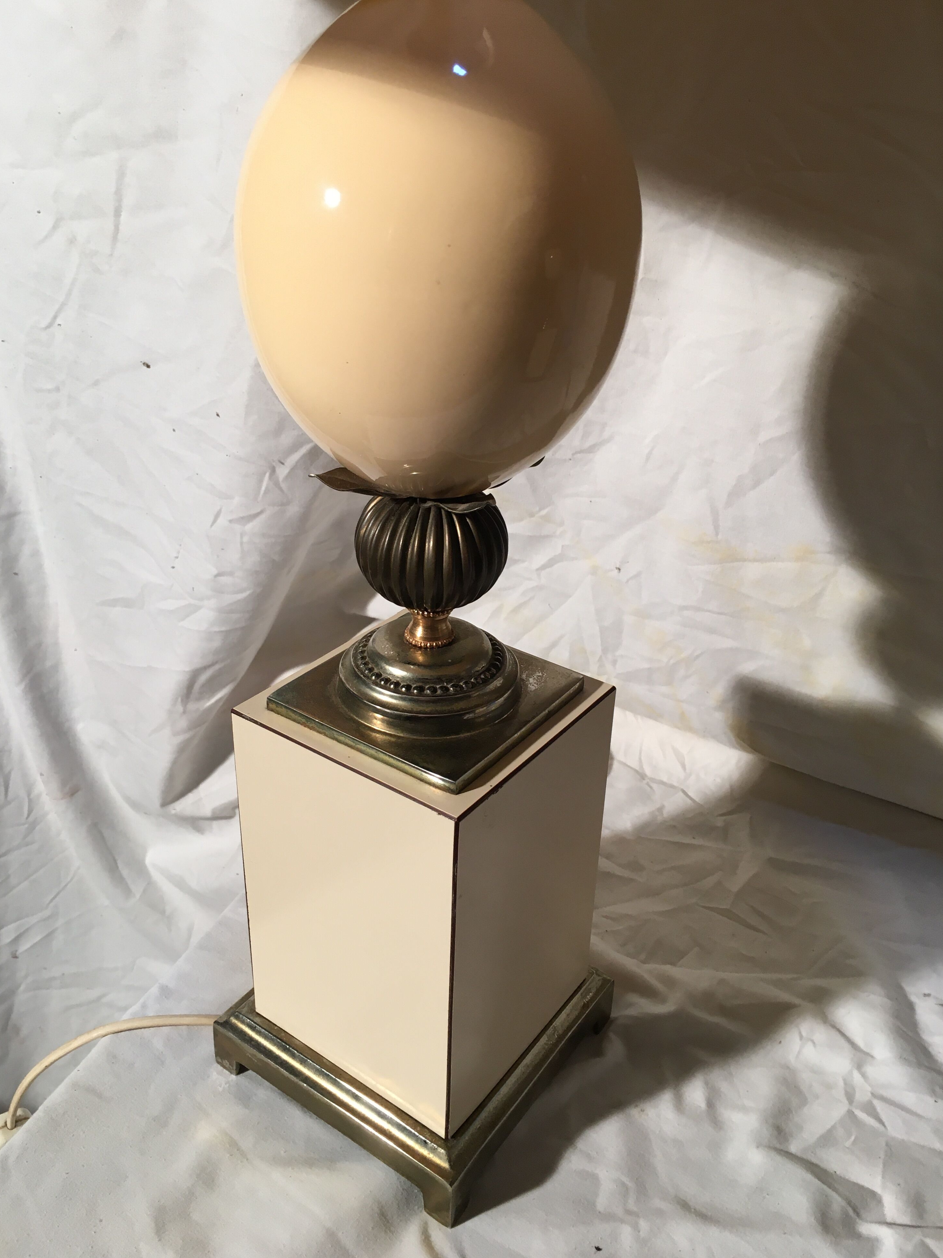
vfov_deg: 60.0
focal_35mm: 30
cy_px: 614
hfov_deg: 46.8
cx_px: 464
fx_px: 1090
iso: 32
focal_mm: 4.15
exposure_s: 1/33
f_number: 2.2
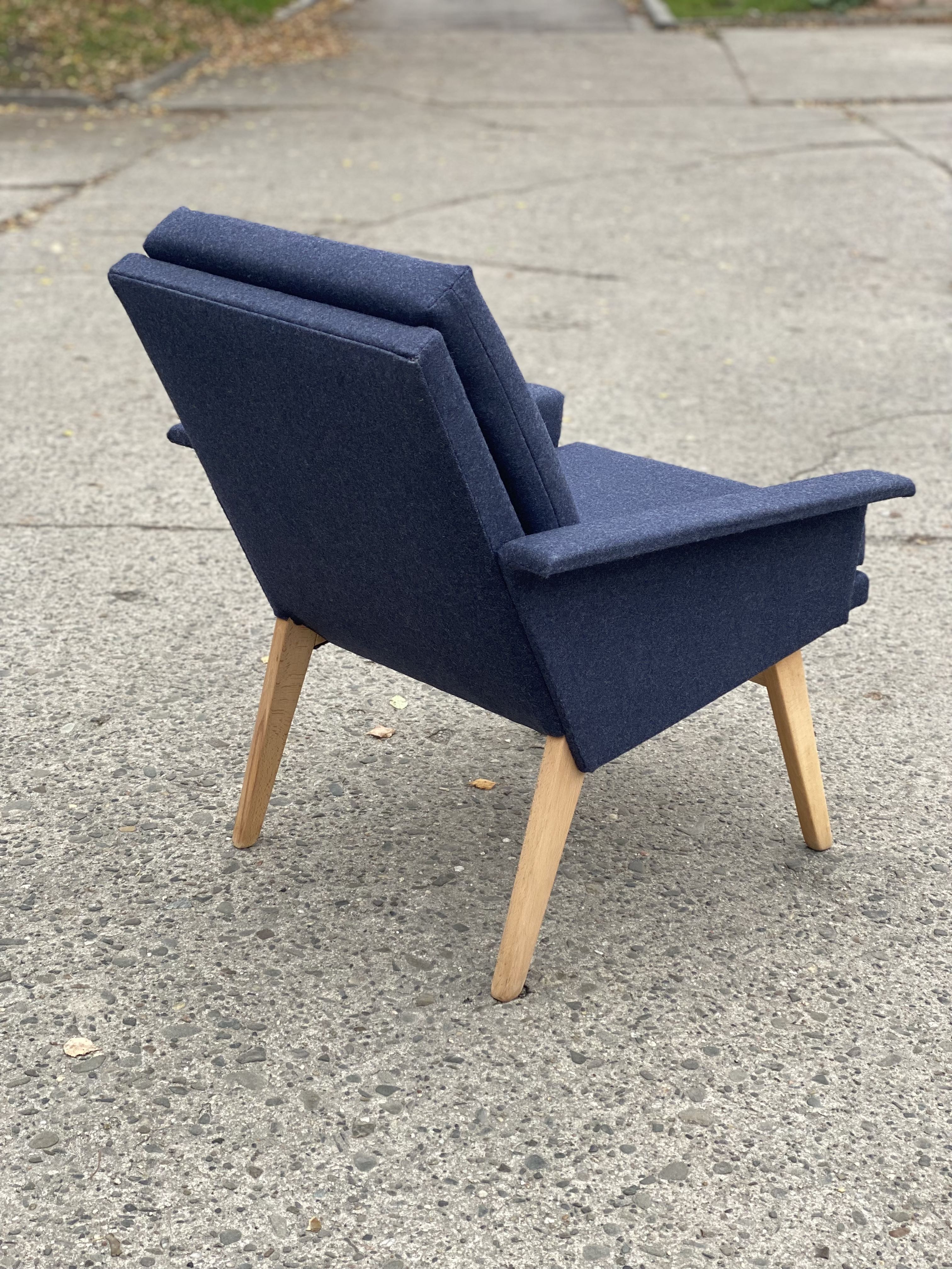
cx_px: 476
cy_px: 634
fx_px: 1907
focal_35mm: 52
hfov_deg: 28.0
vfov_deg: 36.8
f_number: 2
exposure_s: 1/122
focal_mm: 6
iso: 40
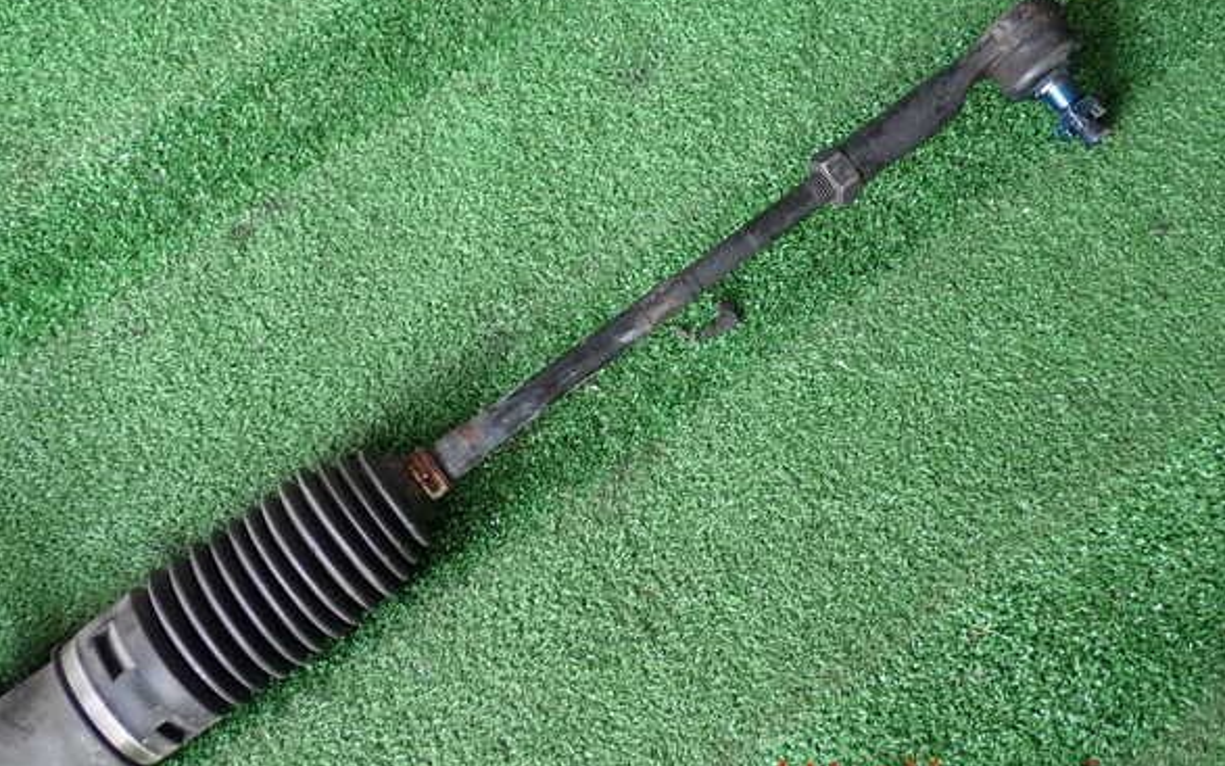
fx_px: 1302
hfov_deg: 50.4
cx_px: 624
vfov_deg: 32.7
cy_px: 338
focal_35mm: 39
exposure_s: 1/50
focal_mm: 6.37
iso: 200
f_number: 2.5
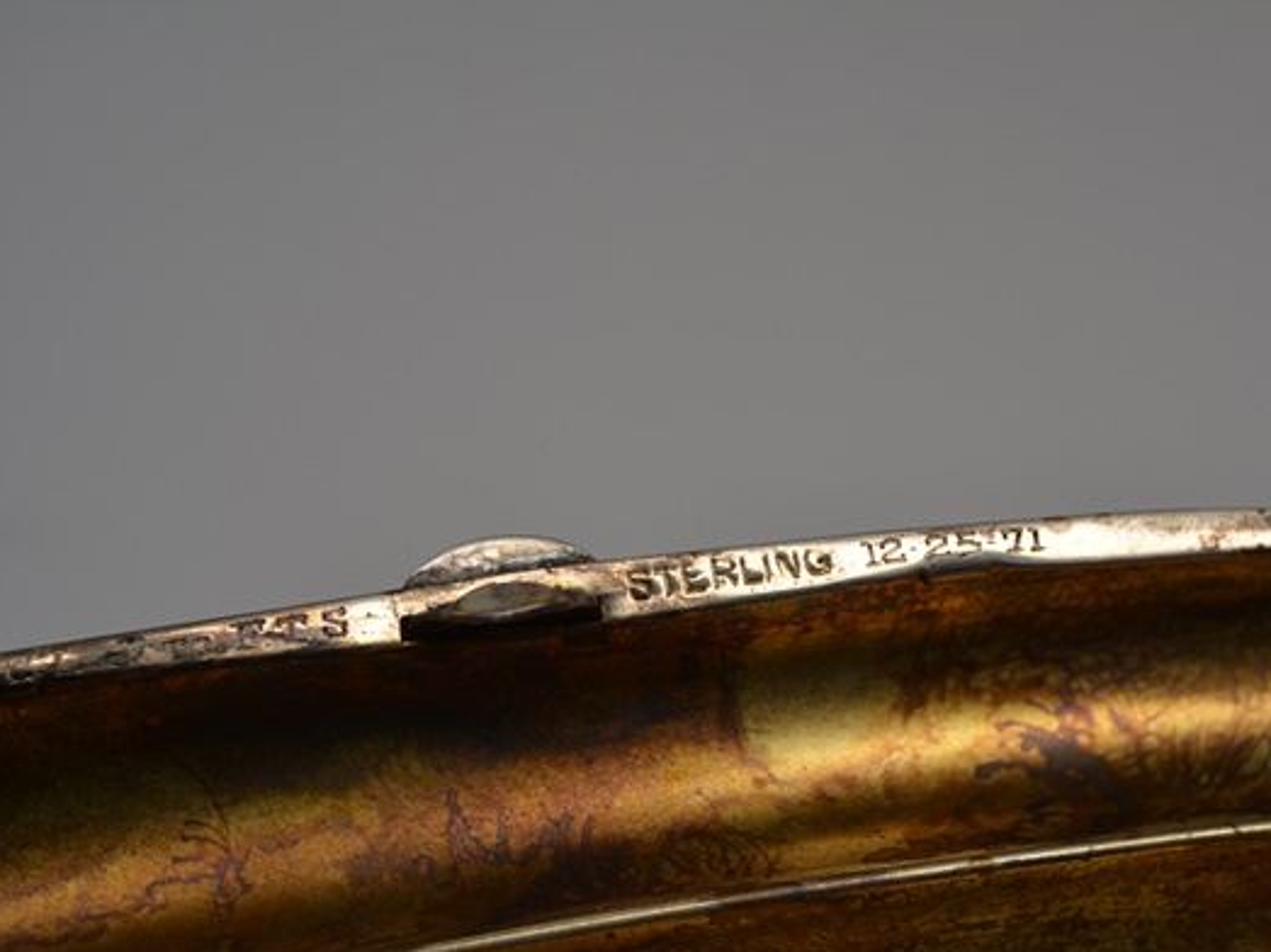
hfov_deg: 43.8
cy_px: 476
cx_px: 680
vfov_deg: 33.6
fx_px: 1578
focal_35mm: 43
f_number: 5.6
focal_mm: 26
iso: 360
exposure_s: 1/125
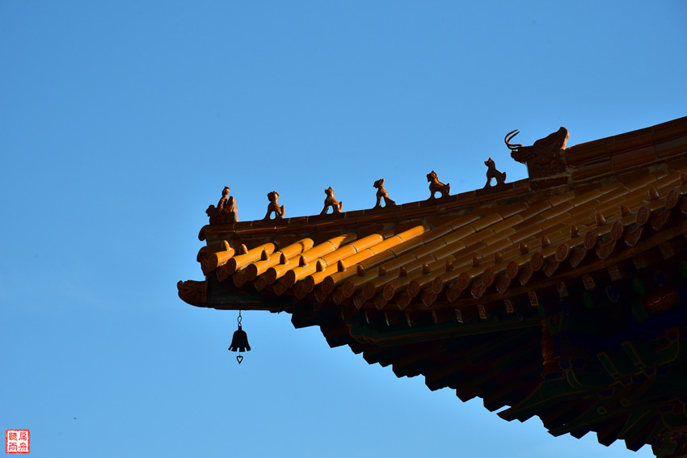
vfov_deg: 11.4
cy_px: 229
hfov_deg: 17.1
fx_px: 2290
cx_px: 344
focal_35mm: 120
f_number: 11
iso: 400
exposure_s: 1/400
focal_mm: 120
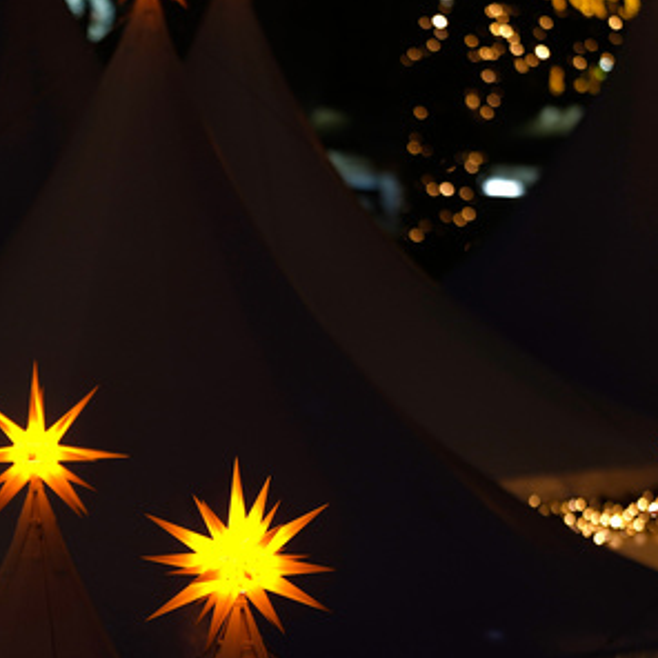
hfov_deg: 4.4
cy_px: 566
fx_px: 8538
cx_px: 258
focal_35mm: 397
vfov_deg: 4.4
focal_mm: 135
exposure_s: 1/125
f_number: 1.8
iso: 100
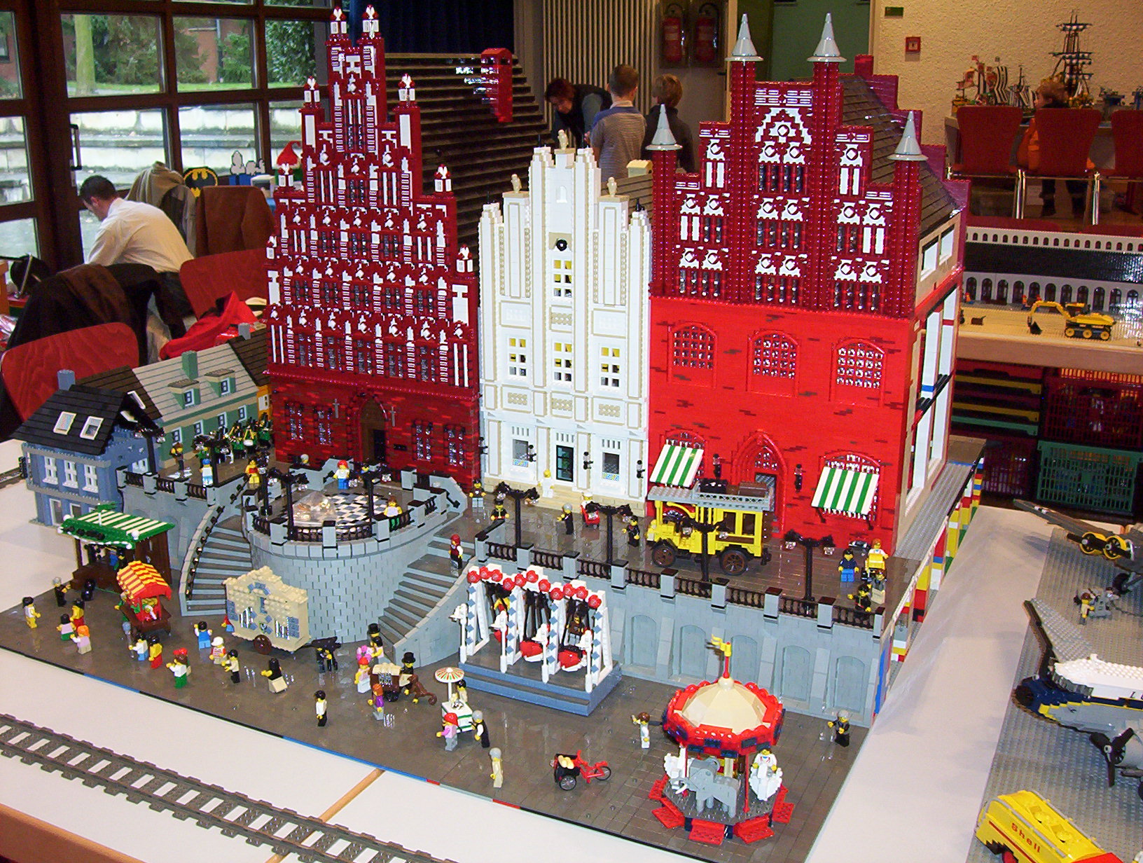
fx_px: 1423
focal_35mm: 43
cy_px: 432
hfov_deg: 43.8
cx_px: 572
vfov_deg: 33.7
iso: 140
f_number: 2.73
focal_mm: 5.77
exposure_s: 1/60
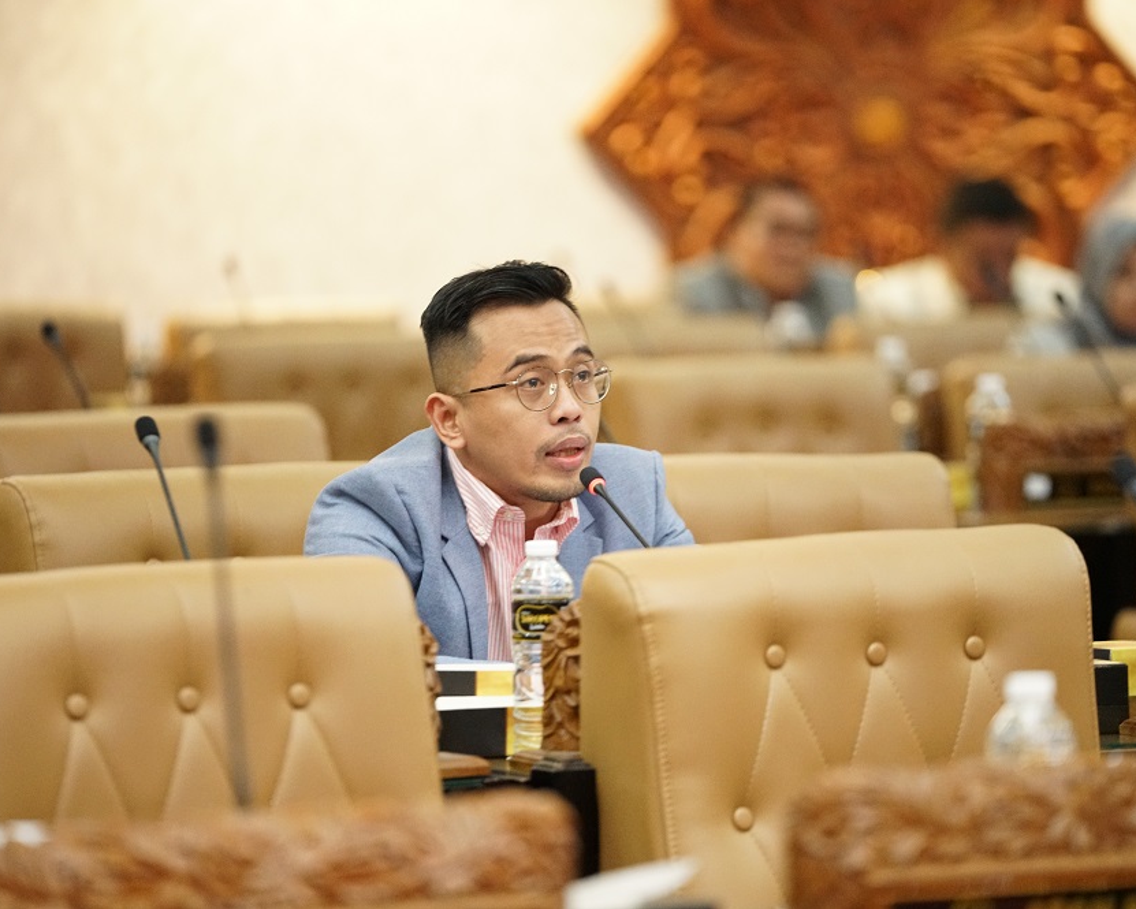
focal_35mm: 226
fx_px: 7599
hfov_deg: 8.5
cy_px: 454
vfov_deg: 6.8
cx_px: 567
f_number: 2.8
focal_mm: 200
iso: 10000
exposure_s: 1/160
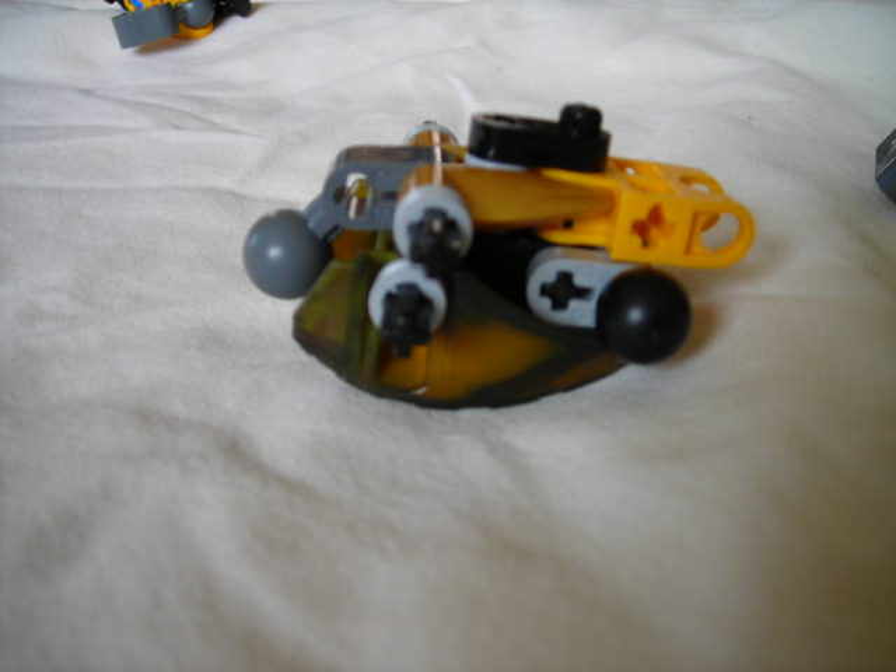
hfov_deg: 49.0
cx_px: 448
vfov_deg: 37.7
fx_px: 984
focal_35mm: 38
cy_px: 336
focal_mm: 6.3
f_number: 3.2
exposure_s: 1/15
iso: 50
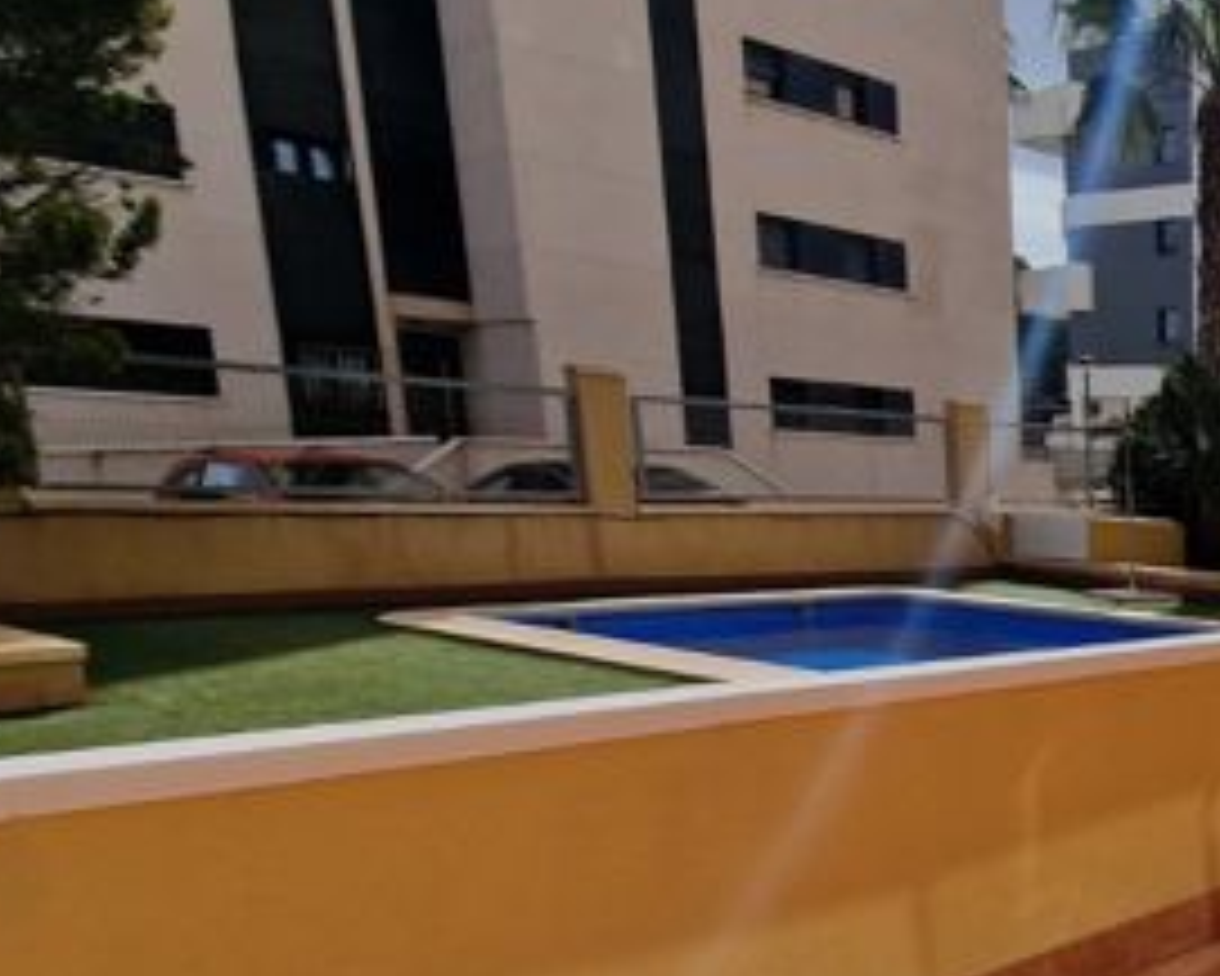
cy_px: 774
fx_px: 1192
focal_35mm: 33
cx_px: 1515
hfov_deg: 37.9
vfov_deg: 42.7
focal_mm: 2.2
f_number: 2.2
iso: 50
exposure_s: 1/5424
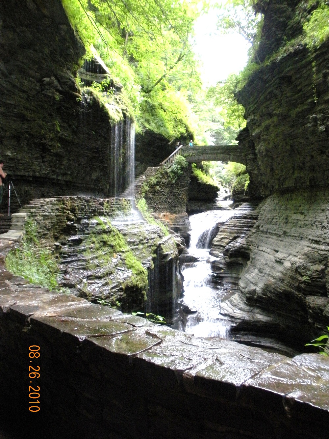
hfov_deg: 39.7
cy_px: 220
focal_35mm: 36
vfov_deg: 51.4
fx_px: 456
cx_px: 164
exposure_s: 1/38.1
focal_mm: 6.3
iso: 400
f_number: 3.5
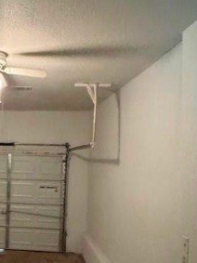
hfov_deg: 34.5
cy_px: 173
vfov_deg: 48.3
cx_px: 3
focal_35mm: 38
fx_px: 289
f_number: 2.2
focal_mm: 2.22
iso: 1250
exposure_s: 1/40
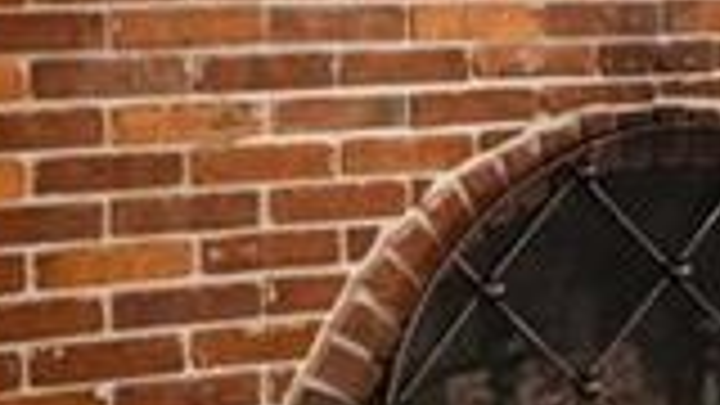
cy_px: -68
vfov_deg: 9.9
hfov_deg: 15.3
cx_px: 1300
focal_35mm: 121
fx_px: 2310
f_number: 8
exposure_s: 1/2
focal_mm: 18
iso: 400
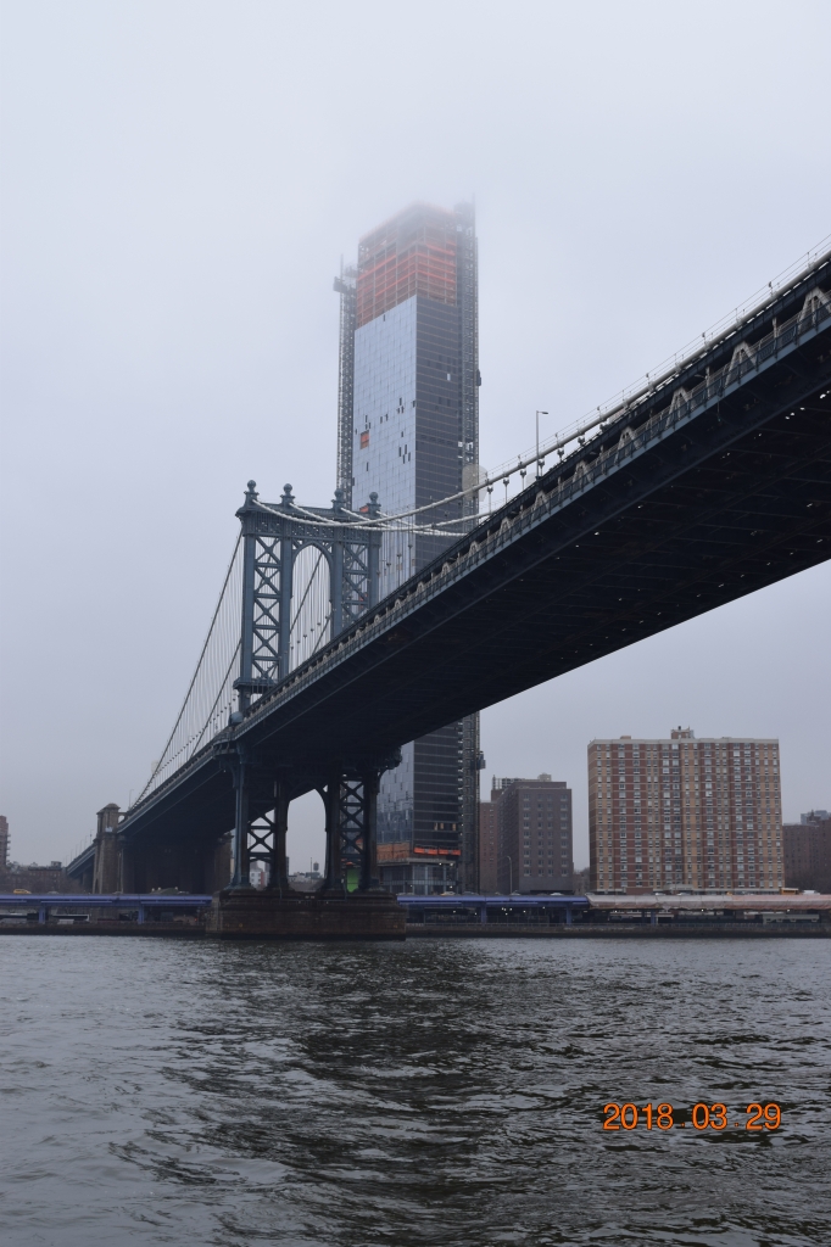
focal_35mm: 42
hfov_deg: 31.9
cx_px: 416
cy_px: 624
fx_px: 1455
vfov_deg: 46.4
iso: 280
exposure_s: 1/250
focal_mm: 28
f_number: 8
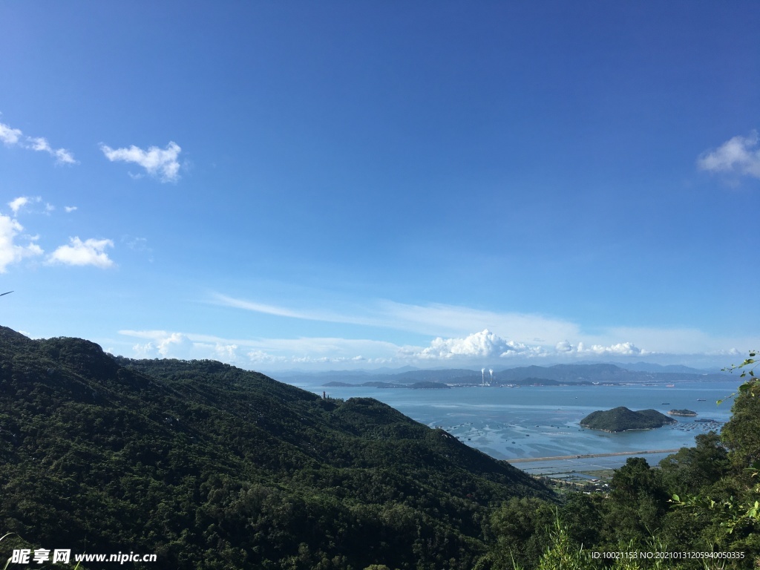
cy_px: 285
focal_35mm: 29
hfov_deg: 61.7
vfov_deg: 48.2
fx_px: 637
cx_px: 380
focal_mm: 4.15
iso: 25
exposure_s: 1/1972
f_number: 2.2
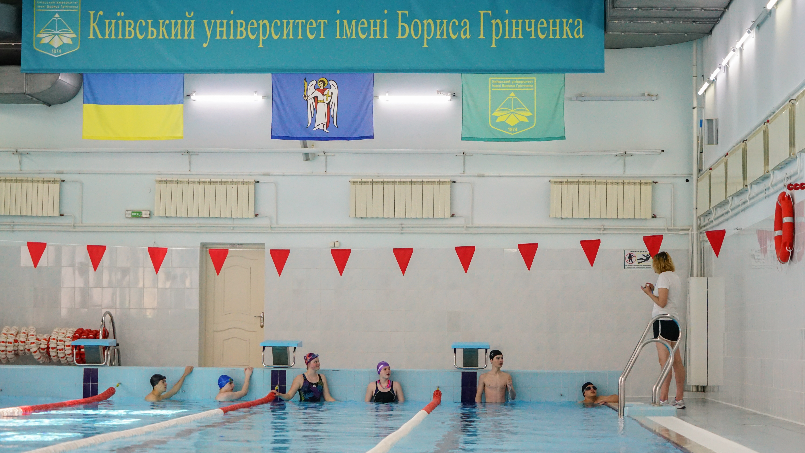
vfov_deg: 13.9
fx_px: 1857
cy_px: 217
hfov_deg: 24.5
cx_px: 402
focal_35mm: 87
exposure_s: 1/500
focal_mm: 83
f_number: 5.6
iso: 5000
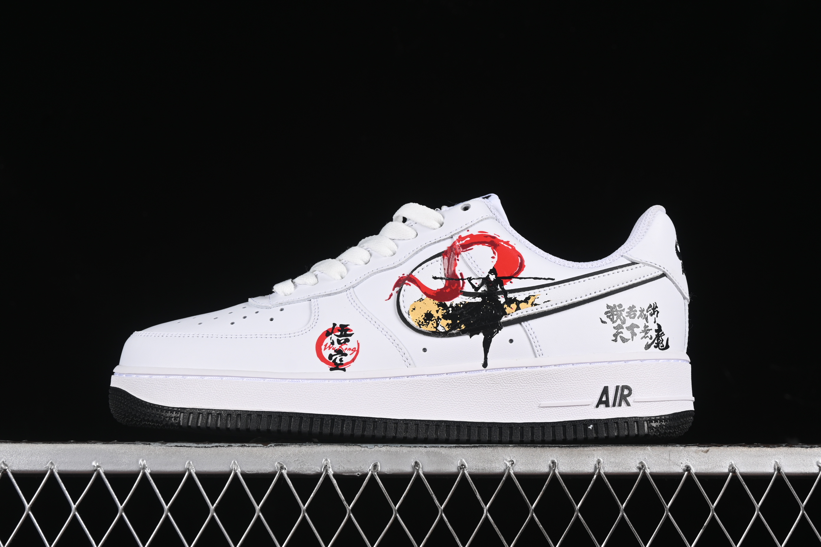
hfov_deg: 27.0
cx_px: 410
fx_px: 1710
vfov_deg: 18.2
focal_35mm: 75
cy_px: 274
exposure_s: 1/100
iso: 160
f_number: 8
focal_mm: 50
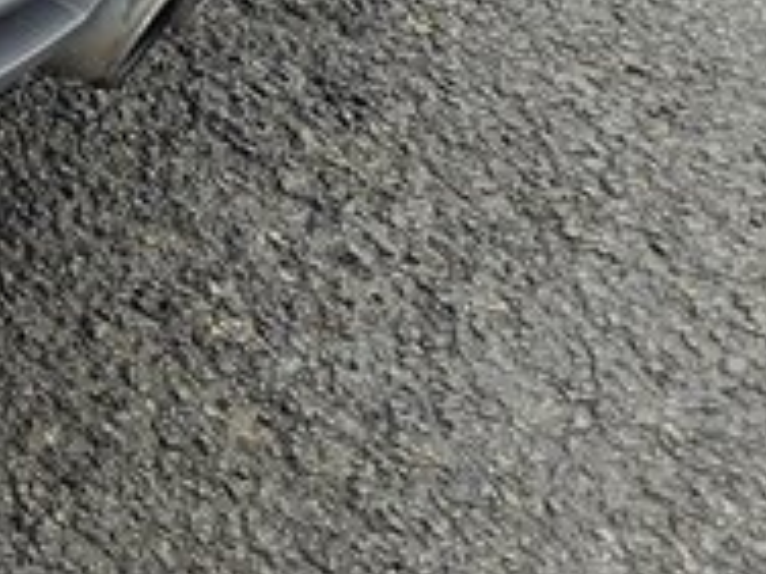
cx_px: -1385
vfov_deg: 8.3
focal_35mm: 157
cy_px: -985
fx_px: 3474
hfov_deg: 10.0
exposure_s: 1/1686
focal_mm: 6.25
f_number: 1.7
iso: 80
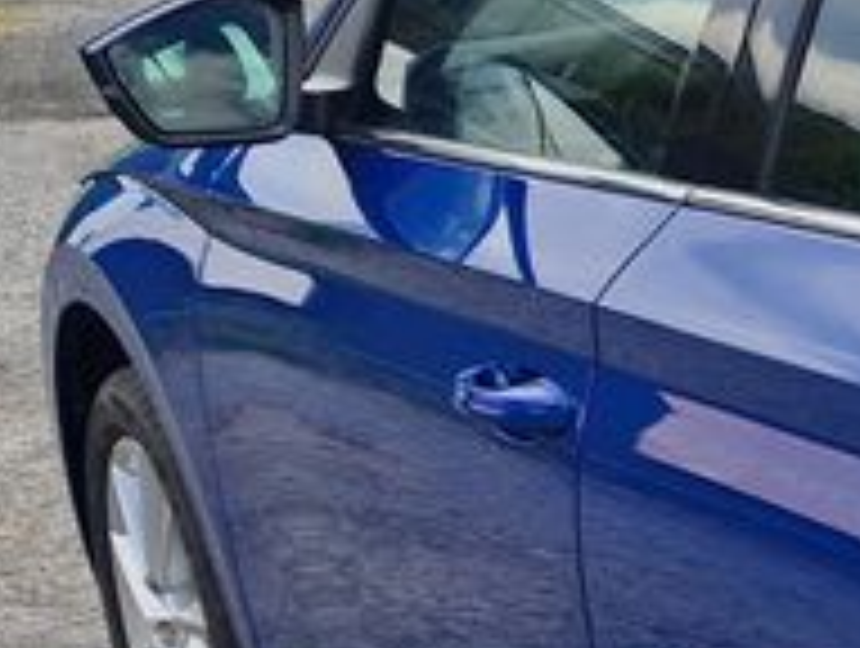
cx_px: 1914
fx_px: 3062
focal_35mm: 123
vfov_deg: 11.7
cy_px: 855
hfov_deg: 13.0
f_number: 1.8
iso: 50
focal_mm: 5.4
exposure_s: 1/708
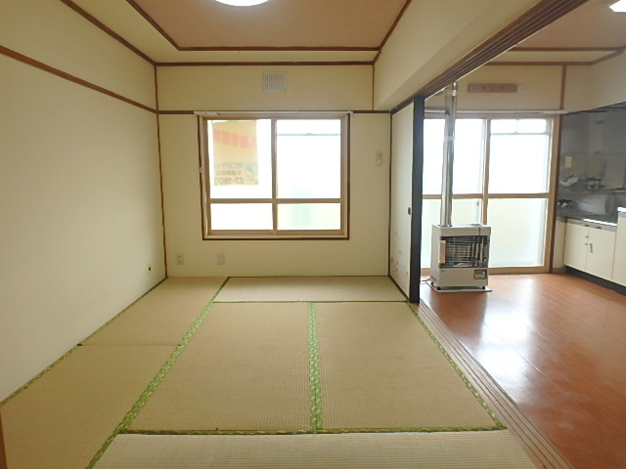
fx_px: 380
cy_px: 234
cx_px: 313
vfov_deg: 63.4
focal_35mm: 21
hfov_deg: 79.0
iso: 160
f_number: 3.5
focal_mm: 3.7
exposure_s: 1/60
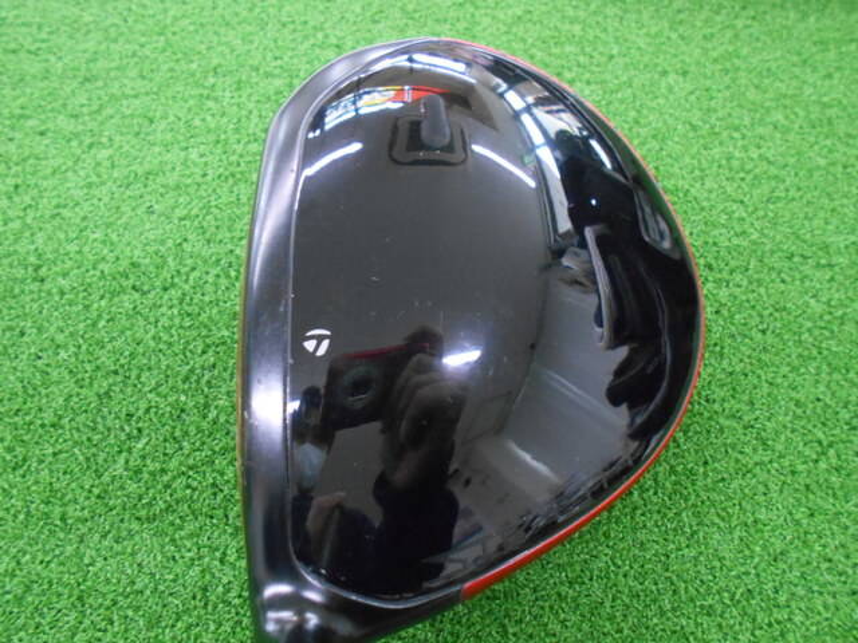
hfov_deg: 67.3
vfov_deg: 53.1
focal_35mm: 26
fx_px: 644
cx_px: 429
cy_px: 322
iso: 800
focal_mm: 4.6
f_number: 3.2
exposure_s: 1/40
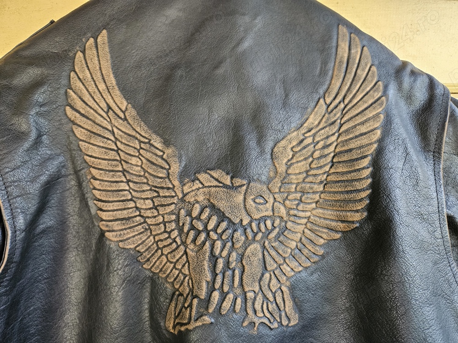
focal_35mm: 23
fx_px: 304
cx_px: 229
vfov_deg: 58.9
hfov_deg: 73.9
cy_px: 172
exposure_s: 1/100
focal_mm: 5.4
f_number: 1.8
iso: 640
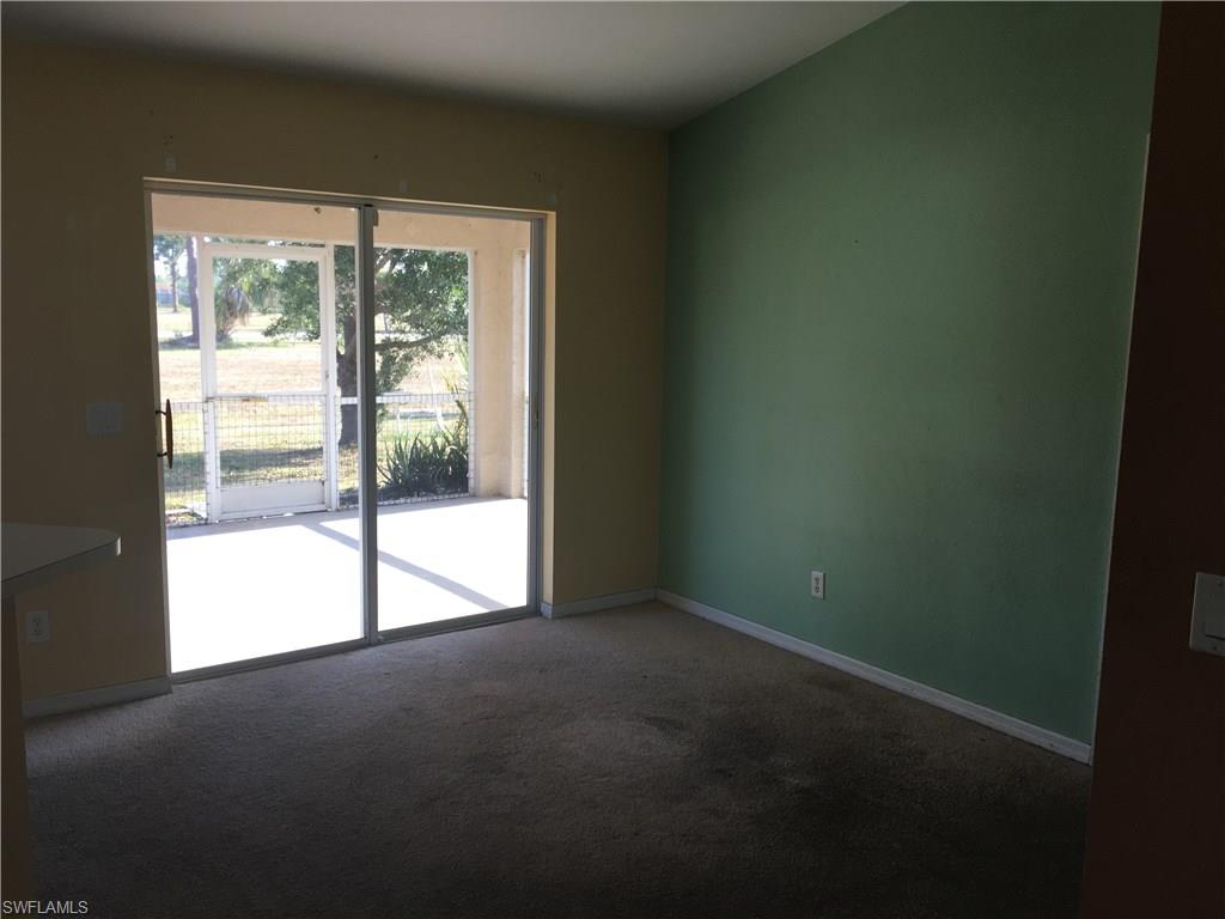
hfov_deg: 61.7
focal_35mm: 29
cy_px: 460
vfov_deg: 48.2
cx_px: 612
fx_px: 1026
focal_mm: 4.15
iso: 40
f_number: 2.2
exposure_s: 1/120
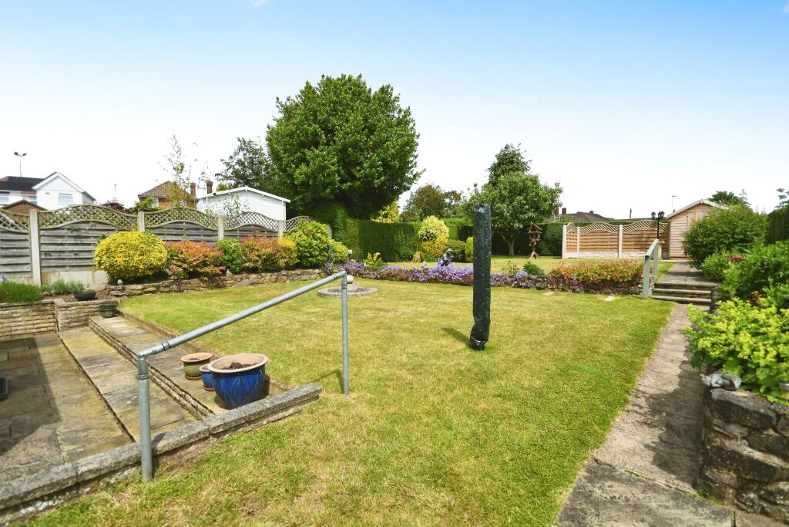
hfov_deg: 100.4
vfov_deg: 77.3
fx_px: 329
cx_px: 394
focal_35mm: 15
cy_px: 264
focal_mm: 10
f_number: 8
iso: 400
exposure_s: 1/1250
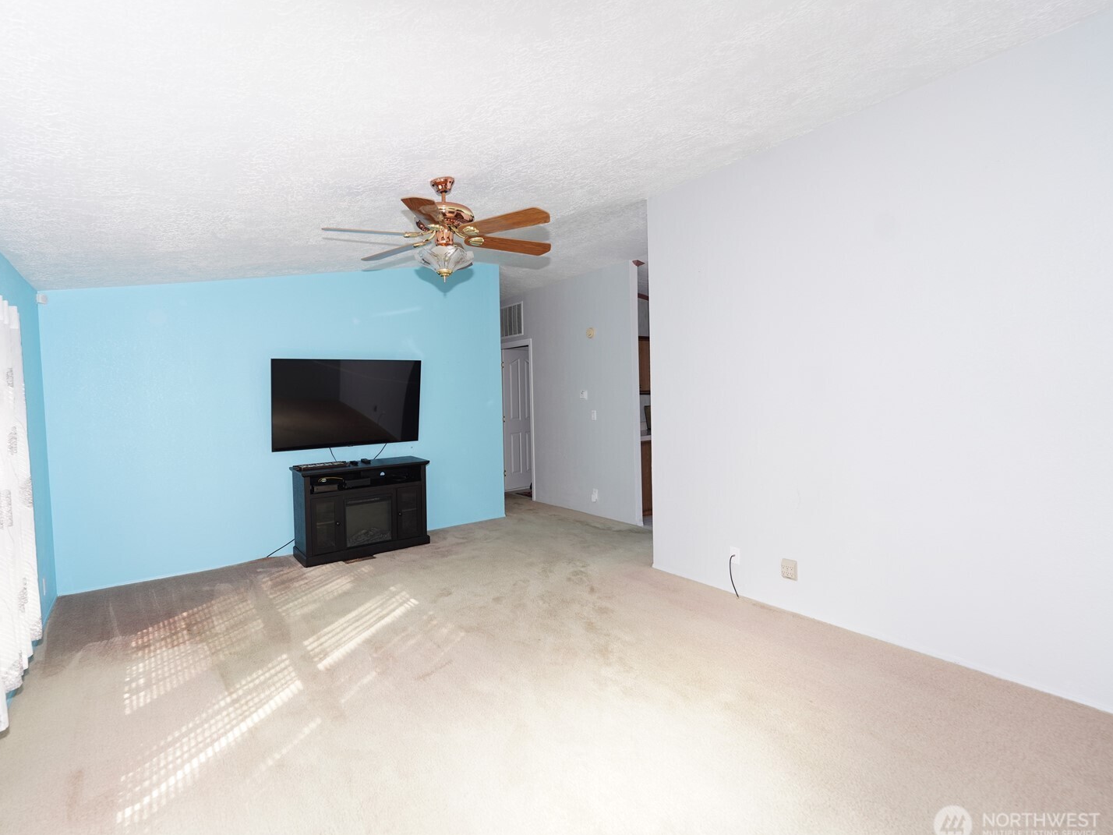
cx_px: 462
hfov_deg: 93.6
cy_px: 414
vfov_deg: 78.1
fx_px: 514
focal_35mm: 16
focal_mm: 14
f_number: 4
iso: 250
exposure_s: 1/160
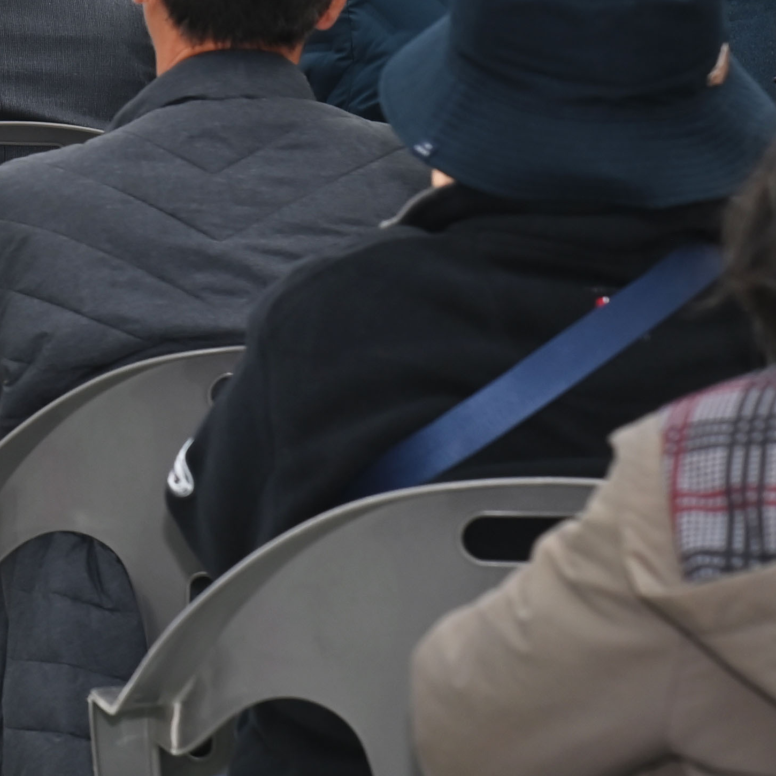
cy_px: -139
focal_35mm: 300
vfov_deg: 5.8
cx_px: -360
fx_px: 7609
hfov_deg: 5.8
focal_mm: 92
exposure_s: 1/500
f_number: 6.3
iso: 400
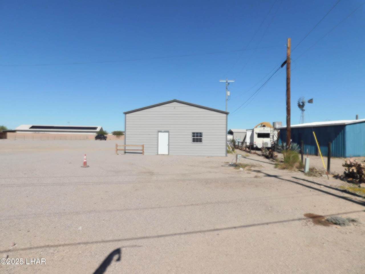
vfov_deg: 58.9
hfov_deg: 73.9
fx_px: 243
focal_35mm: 23
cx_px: 182
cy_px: 137
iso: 125
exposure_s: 1/1000
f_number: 6
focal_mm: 4
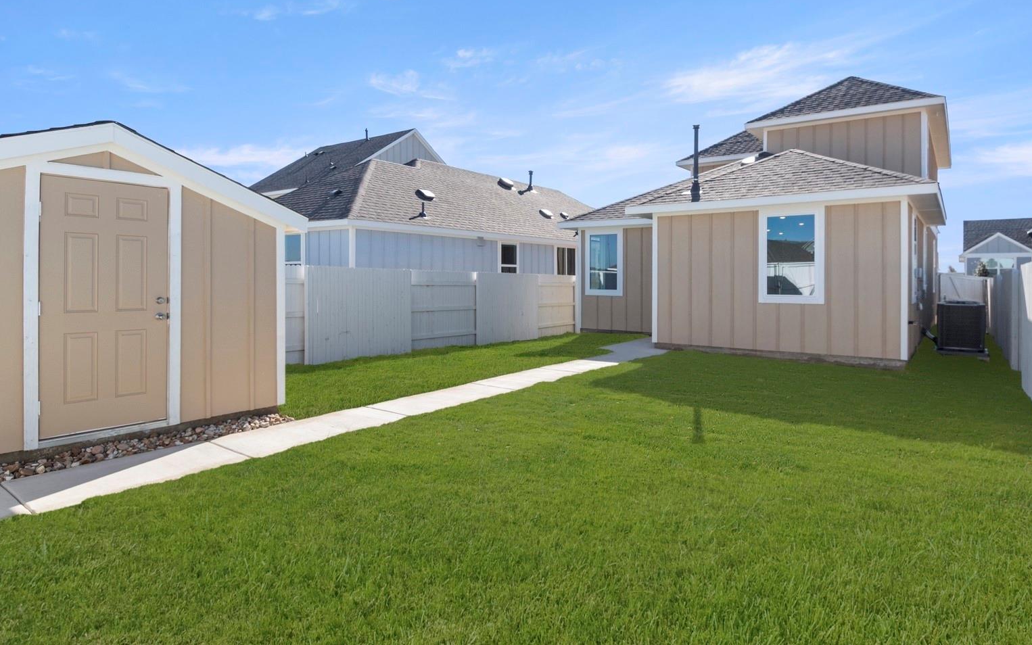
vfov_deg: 32.7
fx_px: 1097
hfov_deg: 50.4
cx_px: 506
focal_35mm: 39
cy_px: 281
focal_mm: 24
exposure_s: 1/640
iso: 400
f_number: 8
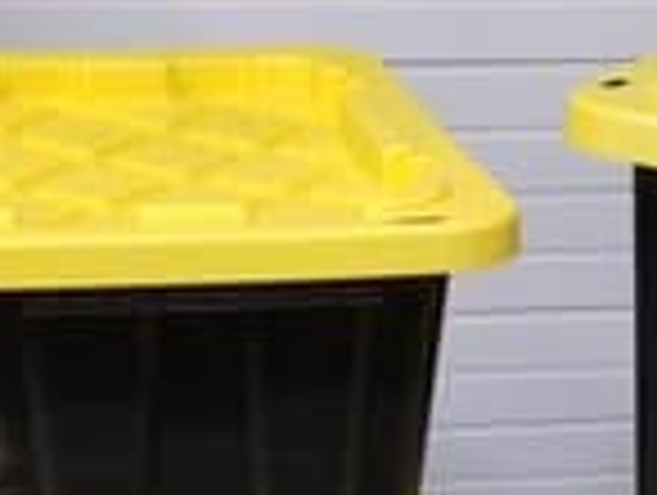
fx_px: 1844
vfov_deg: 14.2
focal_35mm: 97
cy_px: 758
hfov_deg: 20.1
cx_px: 457
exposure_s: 1/60
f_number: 1.7
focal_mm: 4.25
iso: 200
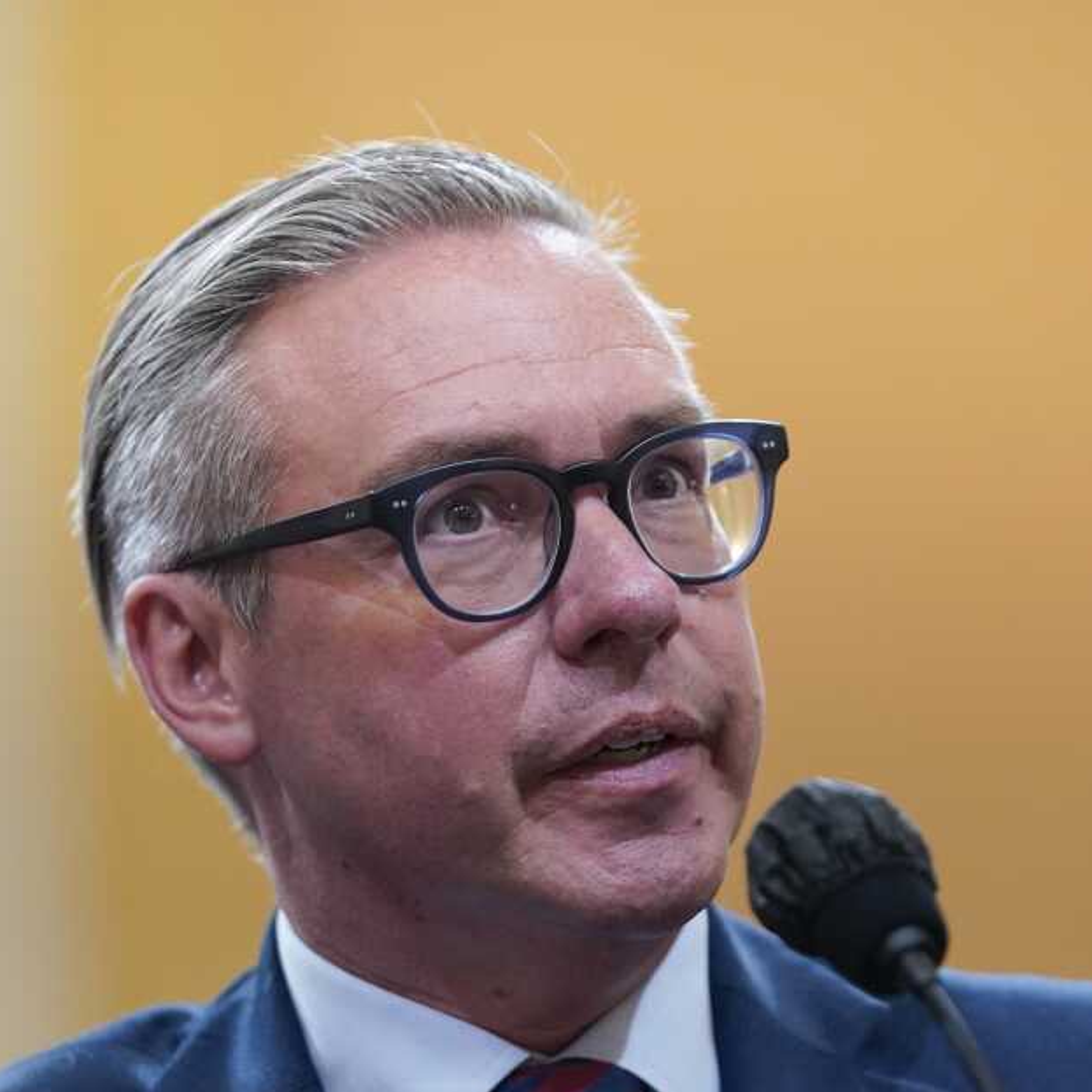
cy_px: 571
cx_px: 678
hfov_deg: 7.2
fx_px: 8673
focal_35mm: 243
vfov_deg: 7.2
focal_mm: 162
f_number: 3.2
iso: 2500
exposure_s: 1/320
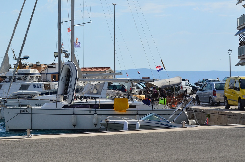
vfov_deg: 13.0
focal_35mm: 105
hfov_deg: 19.5
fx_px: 713
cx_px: 122
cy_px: 81
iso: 1000
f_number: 5.6
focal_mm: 70
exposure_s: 1/8000
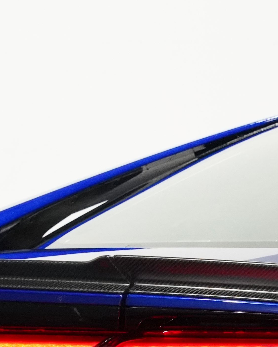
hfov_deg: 4.7
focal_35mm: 326
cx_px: 259
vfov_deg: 5.9
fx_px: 3353
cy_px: 463
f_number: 8
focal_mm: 81
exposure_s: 1/100
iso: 10000
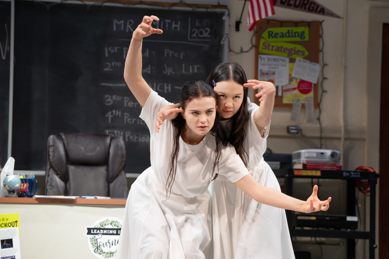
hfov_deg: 13.2
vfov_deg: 8.8
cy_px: 130
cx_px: 194
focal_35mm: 156
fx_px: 1685
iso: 2500
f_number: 6.3
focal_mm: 156
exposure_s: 1/400
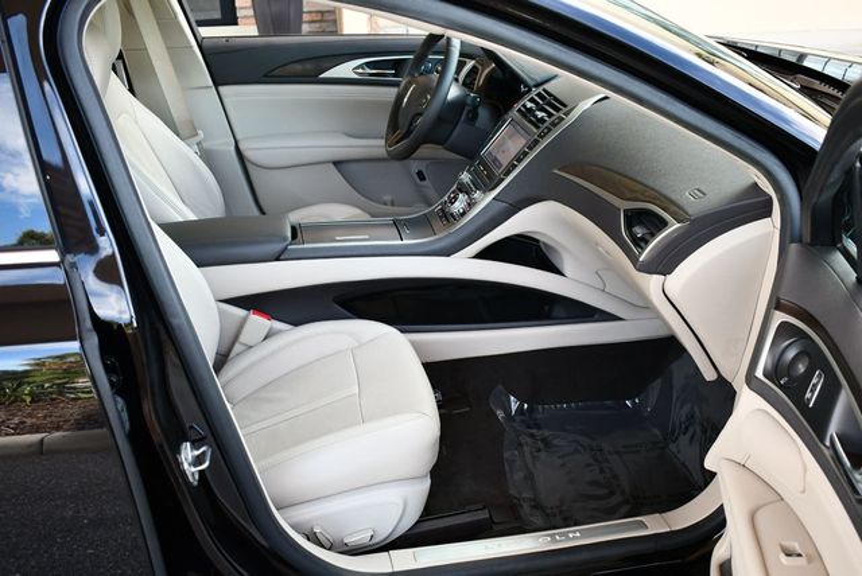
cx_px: 431
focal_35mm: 36
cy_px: 288
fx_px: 863
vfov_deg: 36.9
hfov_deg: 53.1
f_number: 3.5
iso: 720
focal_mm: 18
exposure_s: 1/250
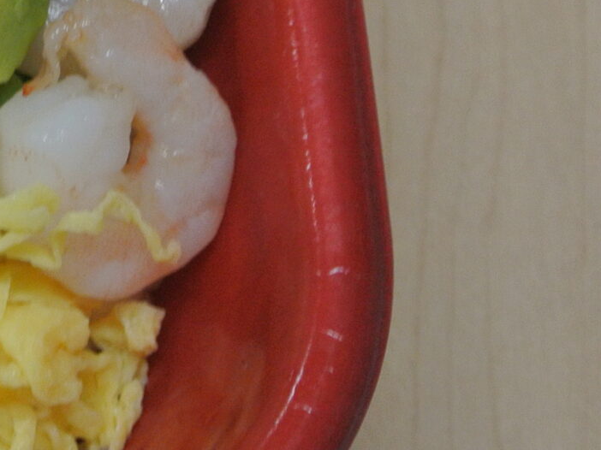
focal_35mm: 158
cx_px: -370
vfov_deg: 9.4
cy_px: 95
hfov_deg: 11.8
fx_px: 2742
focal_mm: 16.9
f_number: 4.5
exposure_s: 1/60
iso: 360
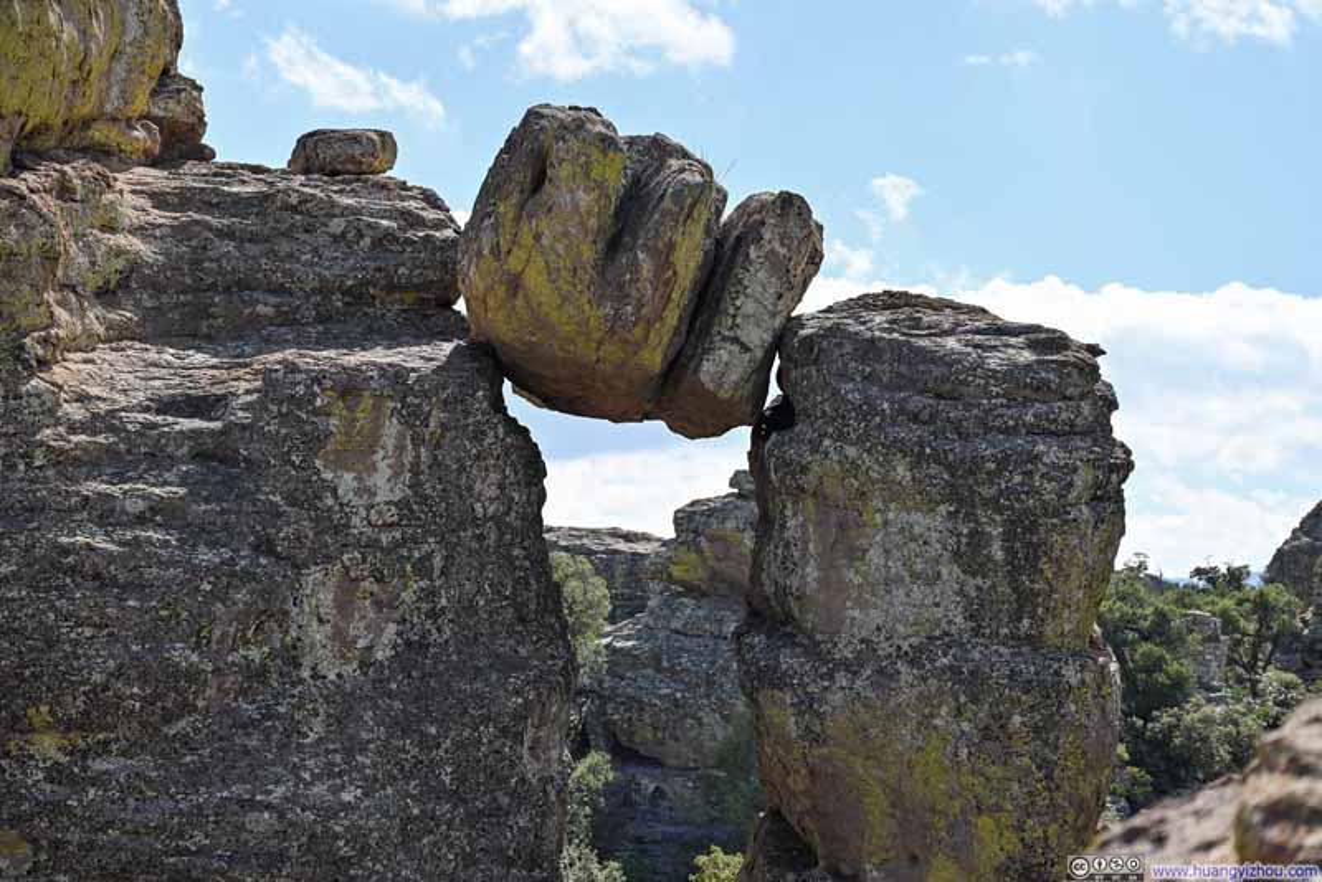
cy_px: 441
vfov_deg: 12.5
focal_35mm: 110
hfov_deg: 18.6
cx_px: 661
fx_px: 4041
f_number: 5
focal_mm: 110
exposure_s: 1/1000
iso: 100
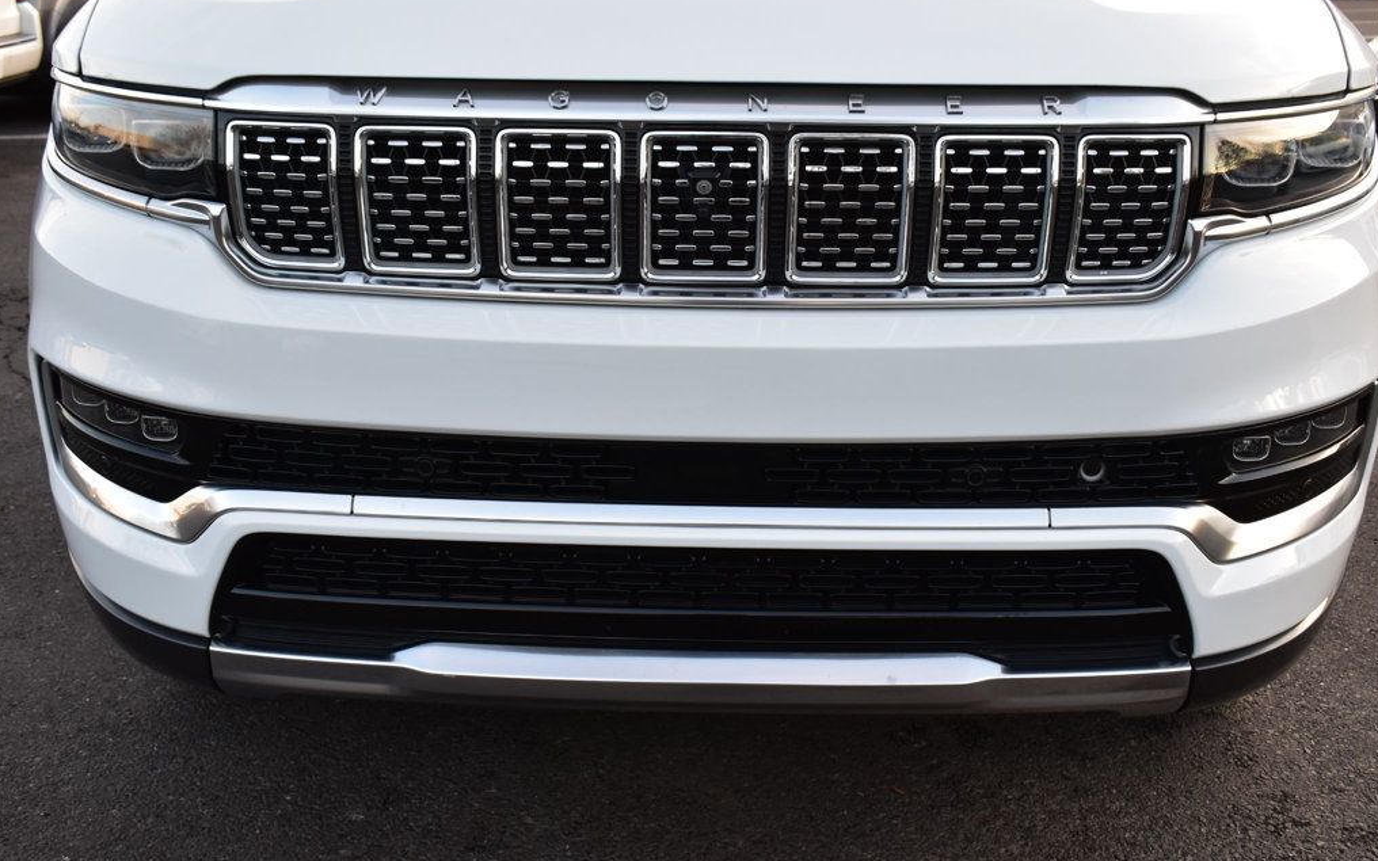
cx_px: 689
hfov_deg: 50.9
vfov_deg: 33.1
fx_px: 1446
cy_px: 403
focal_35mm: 39
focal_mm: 25
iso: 400
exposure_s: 1/30
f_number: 7.1
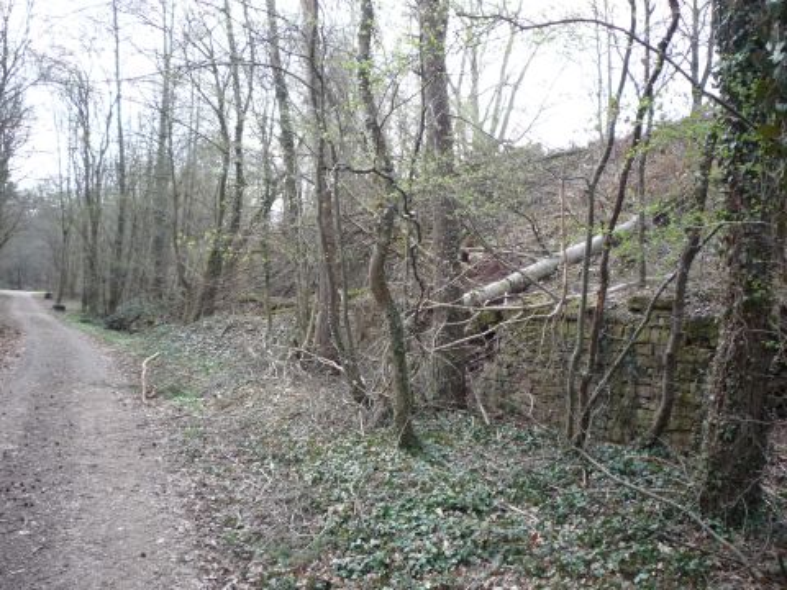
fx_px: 728
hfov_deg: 56.8
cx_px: 394
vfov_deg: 44.2
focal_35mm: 32
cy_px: 295
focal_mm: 5.2
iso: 200
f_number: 3.3
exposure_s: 1/200
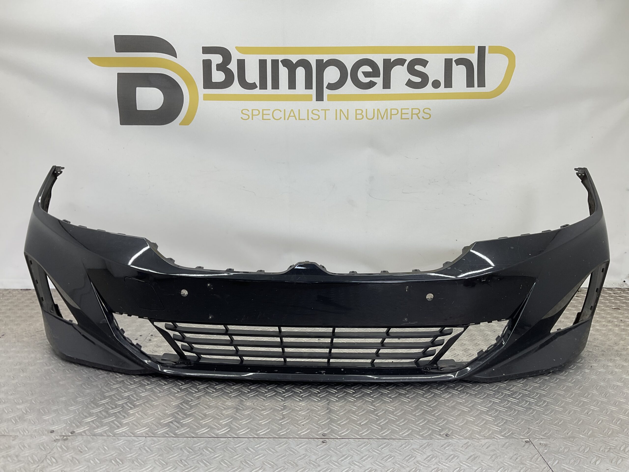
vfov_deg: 48.2
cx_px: 314
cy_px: 236
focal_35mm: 29
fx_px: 527
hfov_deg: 61.7
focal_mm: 3
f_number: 1.8
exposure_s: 1/112
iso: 16
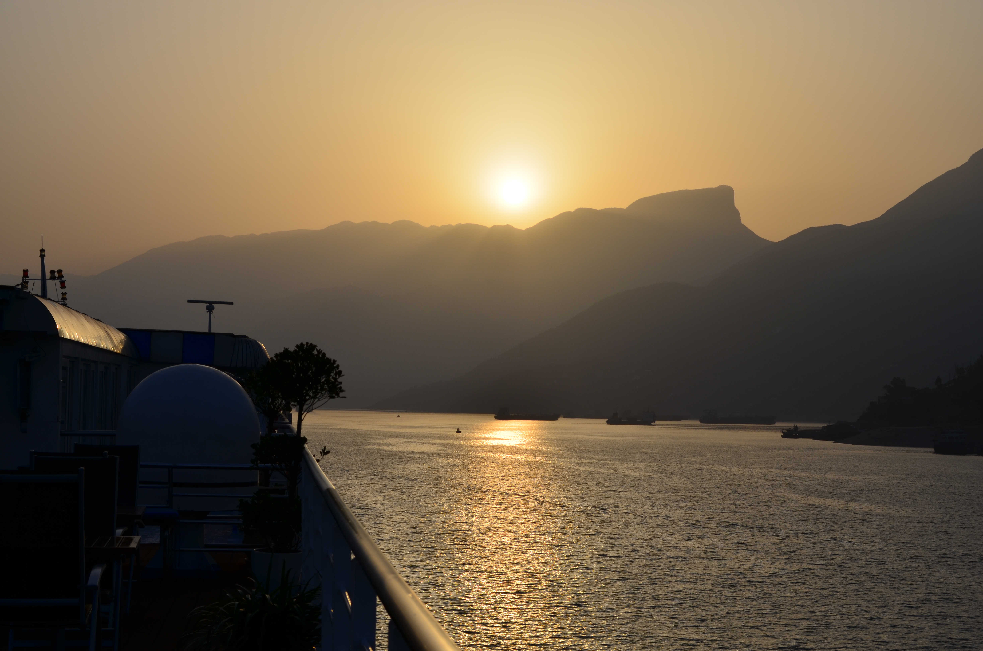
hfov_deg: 28.1
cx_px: 492
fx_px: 1962
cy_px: 326
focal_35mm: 72
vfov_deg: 18.8
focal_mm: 48
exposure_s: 1/640
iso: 100
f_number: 13
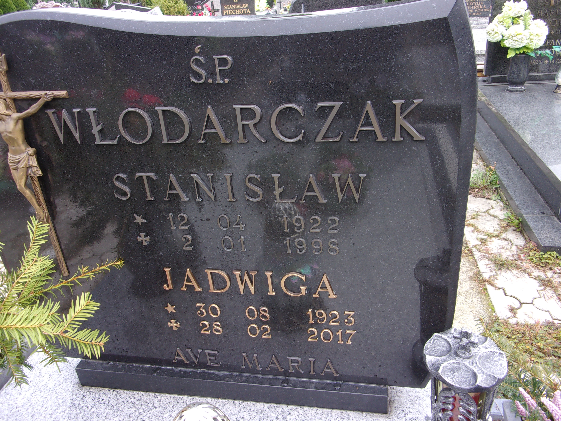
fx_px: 454
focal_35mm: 28
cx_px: 280
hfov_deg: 63.4
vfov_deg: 49.7
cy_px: 210
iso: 80
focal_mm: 5.1
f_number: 3.9
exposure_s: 1/60
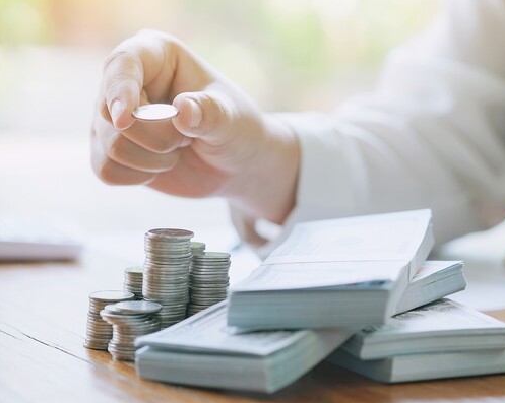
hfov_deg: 18.8
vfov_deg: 15.1
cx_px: 270
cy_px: 201
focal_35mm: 102
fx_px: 1524
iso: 200
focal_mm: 60
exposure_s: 1/180
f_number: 2.8
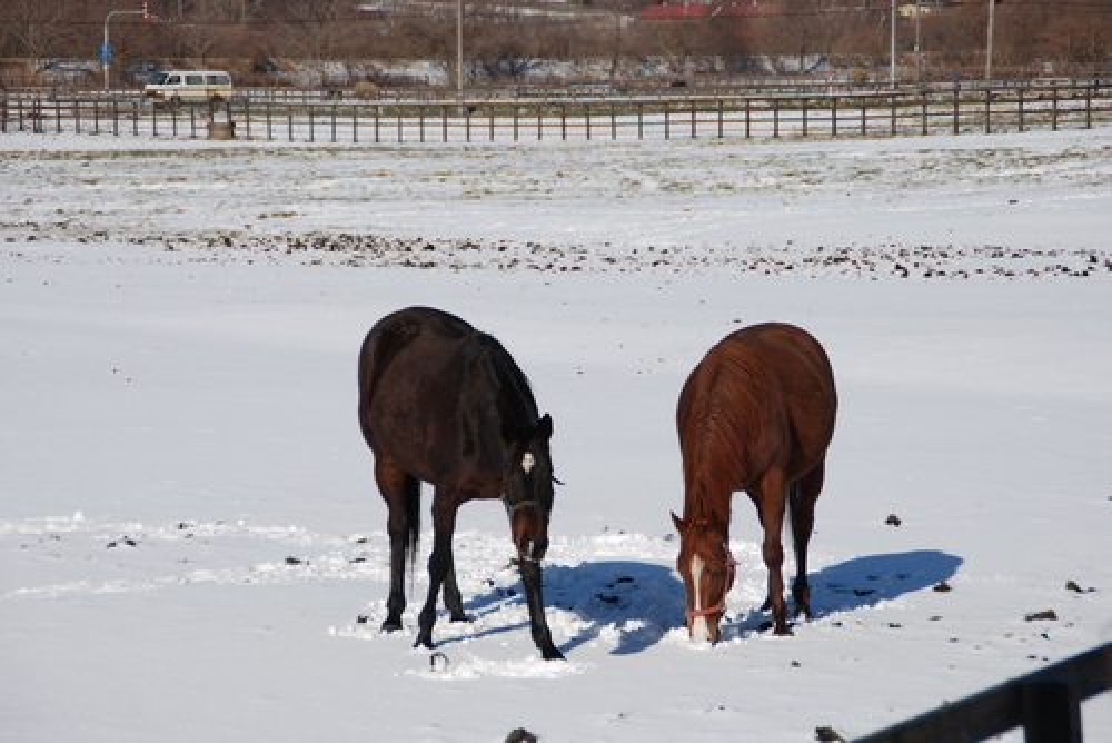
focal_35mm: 158
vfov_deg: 8.7
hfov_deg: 13.0
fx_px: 4868
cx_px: 556
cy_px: 372
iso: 100
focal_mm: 105
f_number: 6.7
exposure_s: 1/750
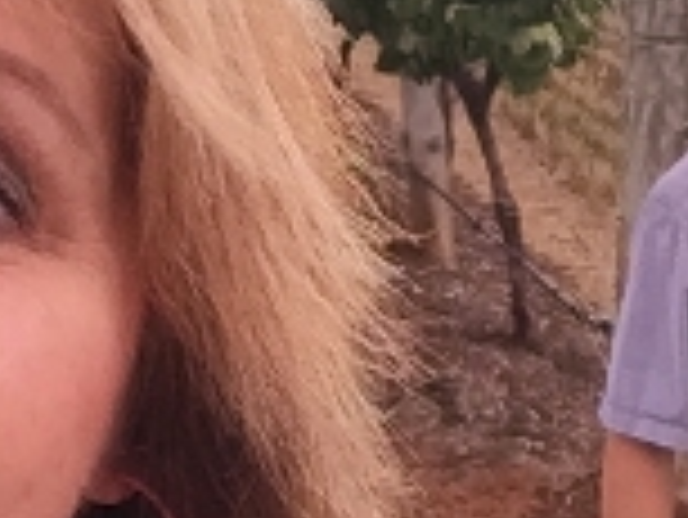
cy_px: 50
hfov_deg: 14.7
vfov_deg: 11.2
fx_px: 2626
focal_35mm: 132
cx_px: 666
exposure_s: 1/468
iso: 32
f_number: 2.2
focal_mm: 2.65
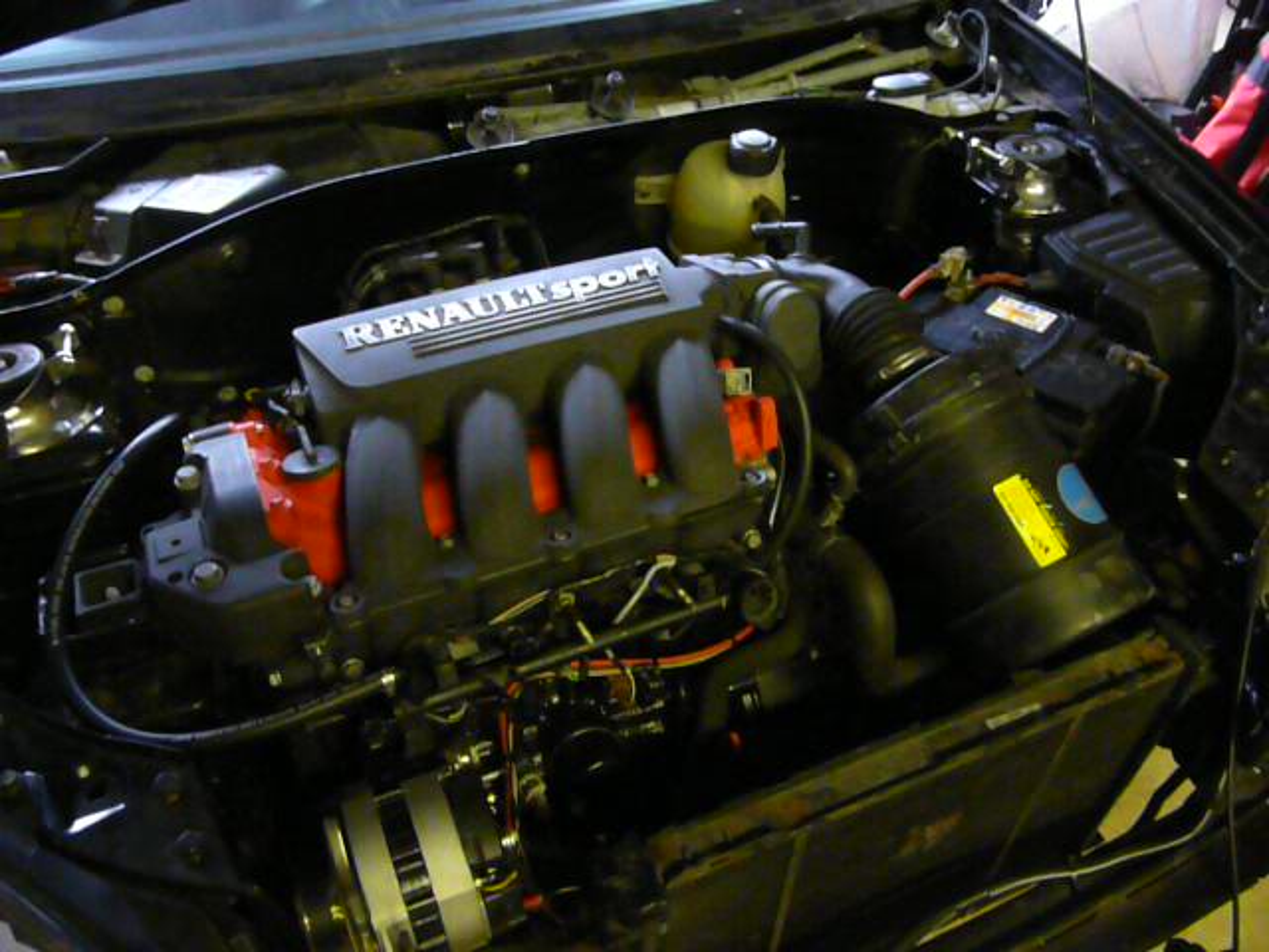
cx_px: 634
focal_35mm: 28
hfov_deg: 63.4
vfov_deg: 49.7
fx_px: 1026
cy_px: 476
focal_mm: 4.6
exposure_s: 1/30
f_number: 2.8
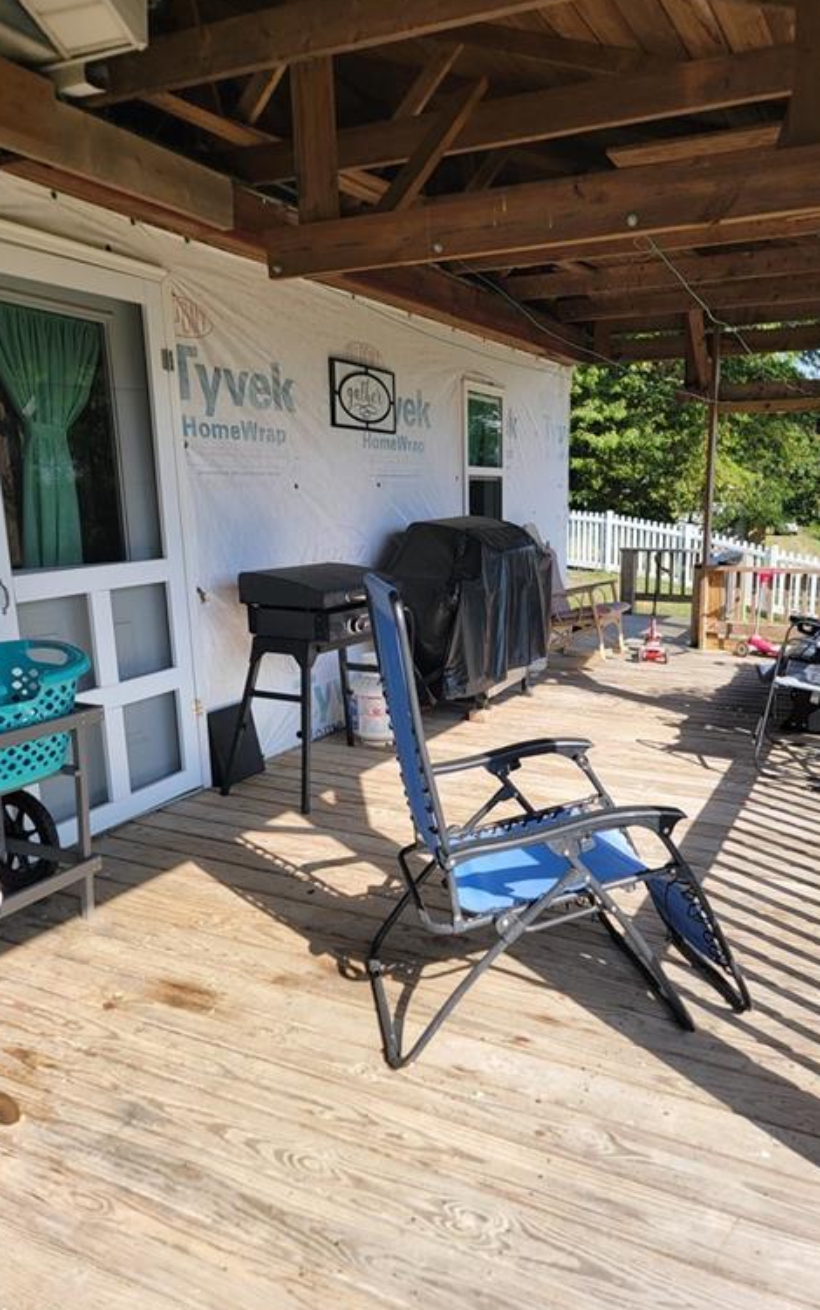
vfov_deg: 70.4
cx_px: 480
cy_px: 658
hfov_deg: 47.4
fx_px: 929
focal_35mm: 26
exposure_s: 1/383
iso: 16
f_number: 1.8
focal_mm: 6.7
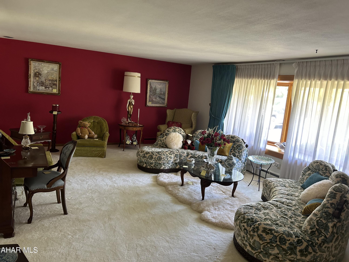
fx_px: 262
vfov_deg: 53.1
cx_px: 174
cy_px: 131
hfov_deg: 67.3
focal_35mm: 26
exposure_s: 1/60
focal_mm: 5.7
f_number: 1.5
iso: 200
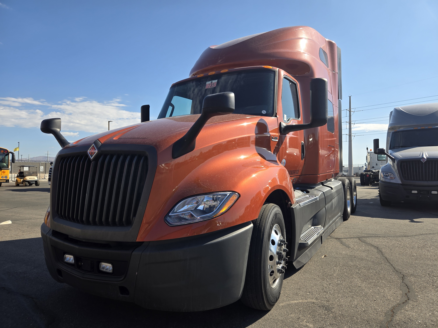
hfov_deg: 73.9
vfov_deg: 58.9
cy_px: 164
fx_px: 291
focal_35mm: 23
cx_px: 219
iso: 25
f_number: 1.8
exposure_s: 1/1476
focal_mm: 5.4
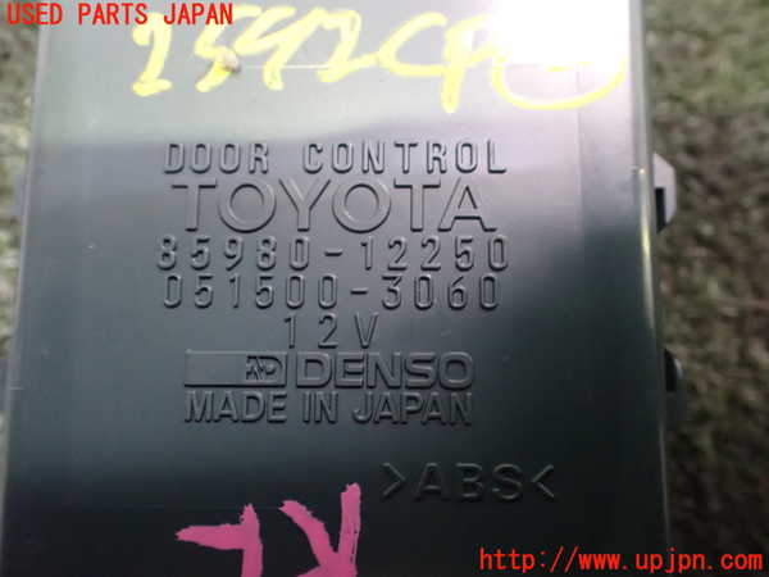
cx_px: 384
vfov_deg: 46.8
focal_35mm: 30
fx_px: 666
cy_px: 288
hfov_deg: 60.0
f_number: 2.3
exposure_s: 1/30
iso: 1250
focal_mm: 5.4
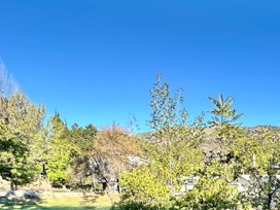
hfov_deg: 50.8
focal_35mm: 33
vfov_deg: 36.0
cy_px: 235
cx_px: 237
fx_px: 267
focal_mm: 2.22
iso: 40
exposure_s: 1/496
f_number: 2.2
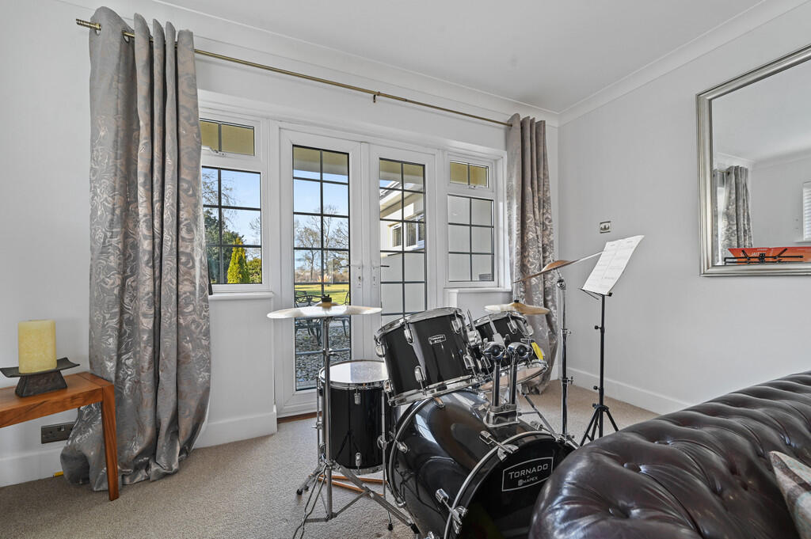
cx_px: 406
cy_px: 270
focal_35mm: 14
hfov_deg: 104.3
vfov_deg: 81.1
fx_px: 315
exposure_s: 1/5
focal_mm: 14
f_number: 8
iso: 400
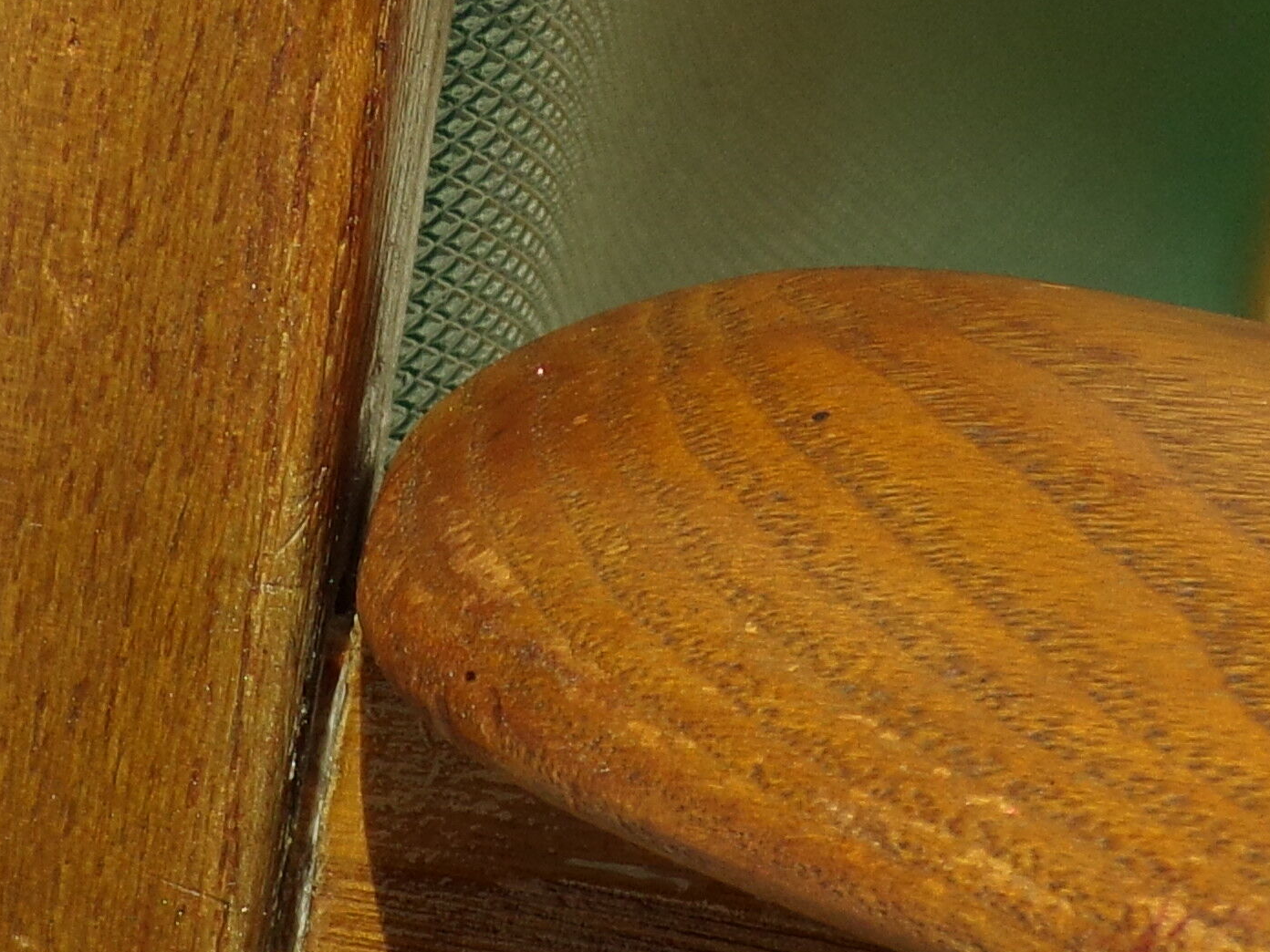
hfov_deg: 14.2
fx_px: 5100
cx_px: 685
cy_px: 1177
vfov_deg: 10.5
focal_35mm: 139
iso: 80
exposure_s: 1/400
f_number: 4.9
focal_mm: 7.6
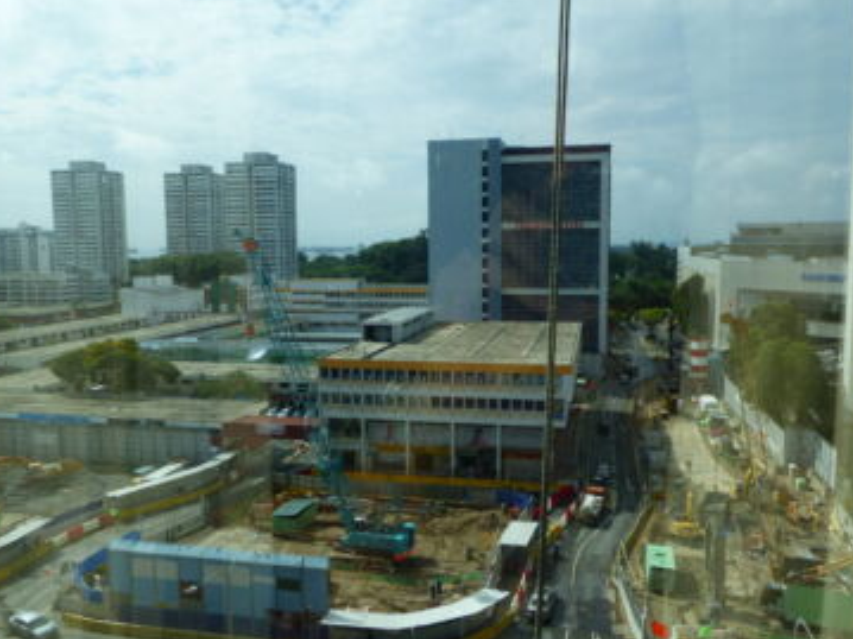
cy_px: 318
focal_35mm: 29
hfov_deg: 61.7
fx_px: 714
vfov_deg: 48.2
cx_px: 444
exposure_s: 1/320
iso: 100
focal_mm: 4.5
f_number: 4
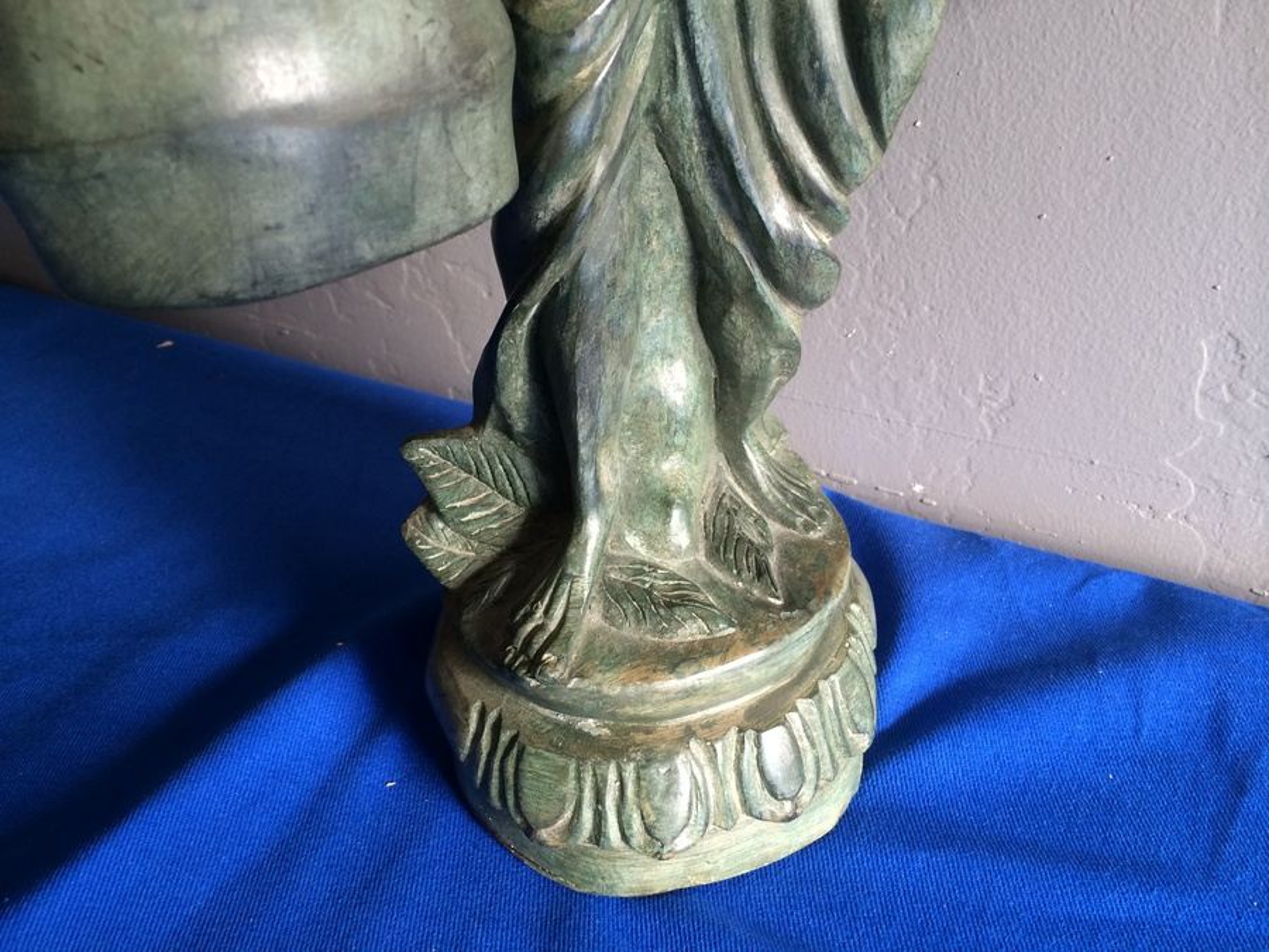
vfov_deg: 46.8
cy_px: 476
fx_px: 1100
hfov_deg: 60.0
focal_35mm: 30
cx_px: 634
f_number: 2.2
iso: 40
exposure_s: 1/40
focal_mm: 4.12
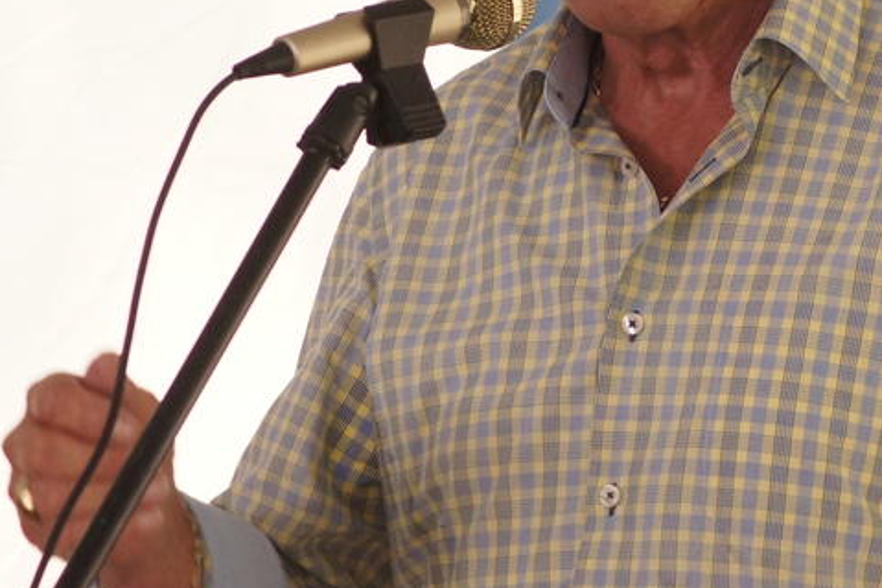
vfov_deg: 4.1
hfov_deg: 6.1
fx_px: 8278
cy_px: 97
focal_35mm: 338
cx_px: 1000
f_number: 5.6
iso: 800
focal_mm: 90
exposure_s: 1/200
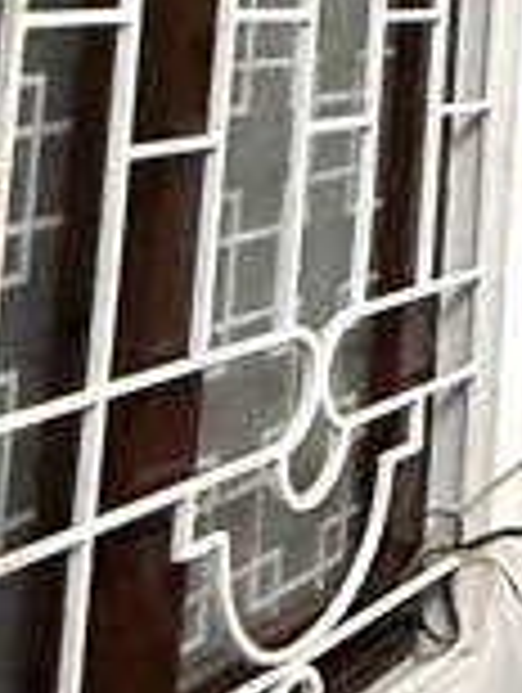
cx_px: 1719
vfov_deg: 19.5
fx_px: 1865
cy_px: -202
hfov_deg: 10.0
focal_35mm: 93
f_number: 2.2
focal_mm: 2.22
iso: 500
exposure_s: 1/50
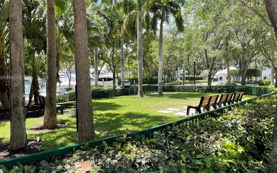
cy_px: 78
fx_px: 219
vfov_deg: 43.1
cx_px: 126
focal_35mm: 29
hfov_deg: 64.5
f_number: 1.6
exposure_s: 1/572
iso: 32
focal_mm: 5.1
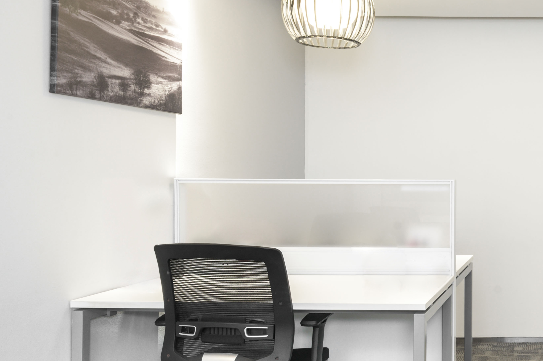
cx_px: 553
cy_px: 185
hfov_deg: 39.5
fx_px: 650
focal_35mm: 43
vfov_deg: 31.1
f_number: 11
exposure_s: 1/1.25
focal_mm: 19.5
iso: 200
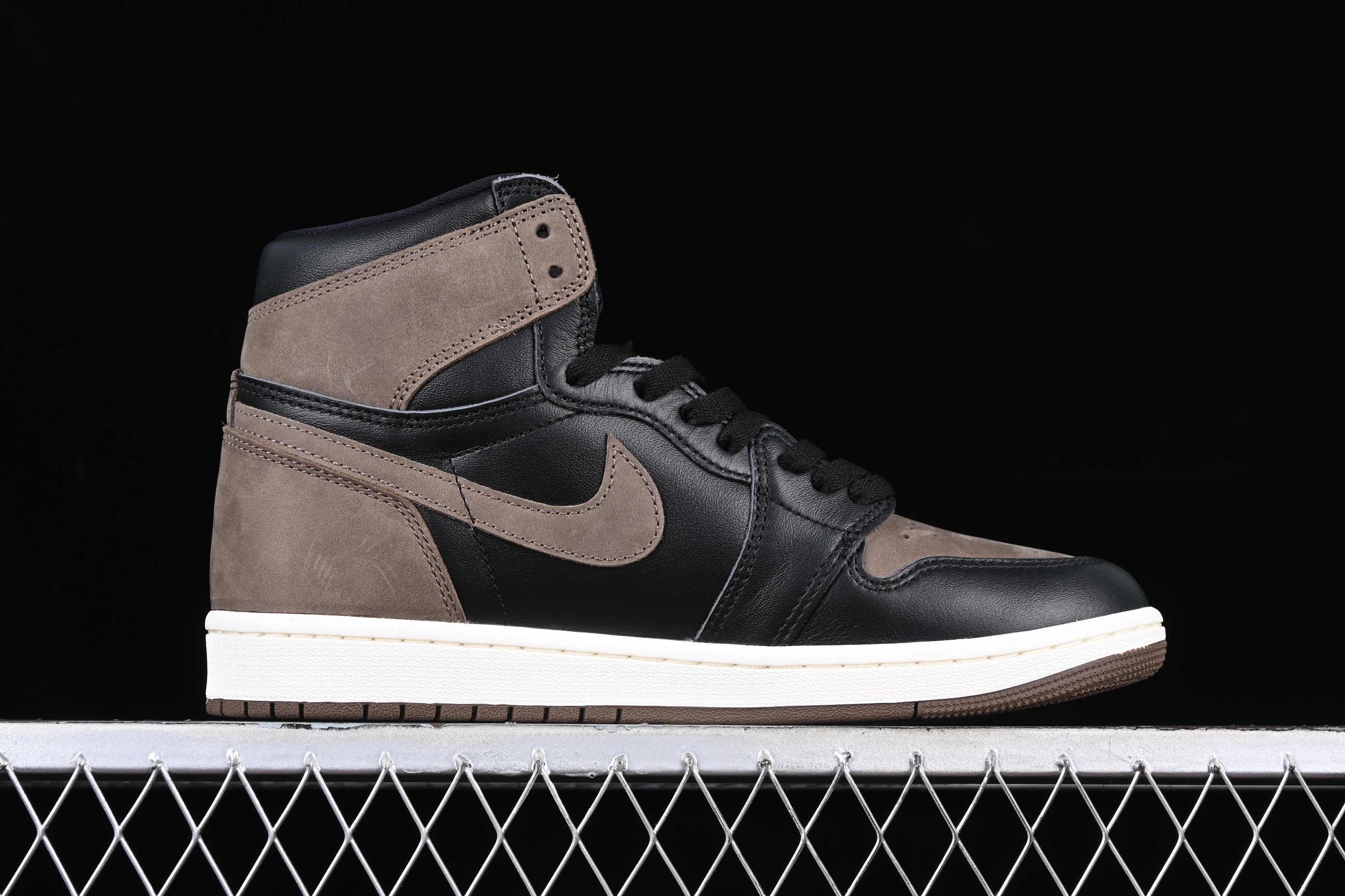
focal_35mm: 75
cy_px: 448
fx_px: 2802
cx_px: 672
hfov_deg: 27.0
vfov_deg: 18.2
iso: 160
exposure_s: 1/80
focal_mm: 50
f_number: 7.1
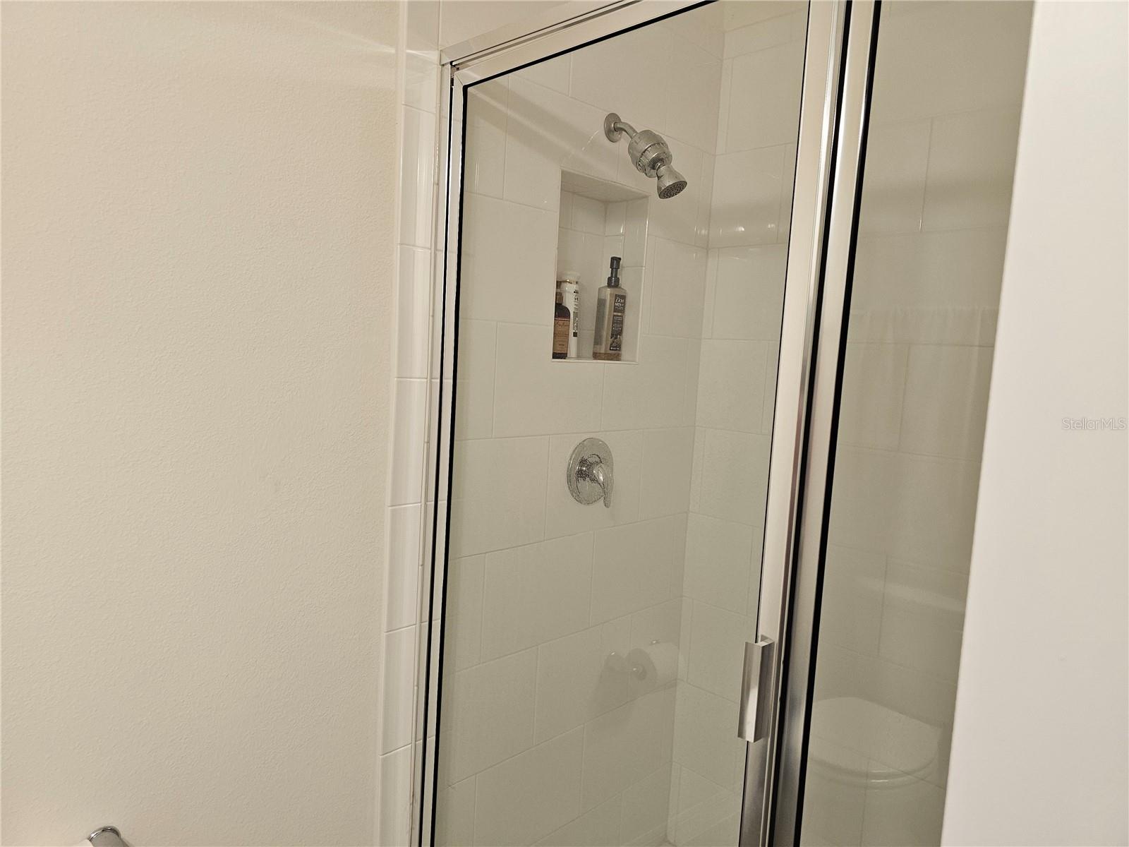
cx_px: 564
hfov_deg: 73.9
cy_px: 424
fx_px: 750
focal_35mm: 23
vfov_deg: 58.9
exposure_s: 1/120
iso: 250
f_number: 1.7
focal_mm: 6.3
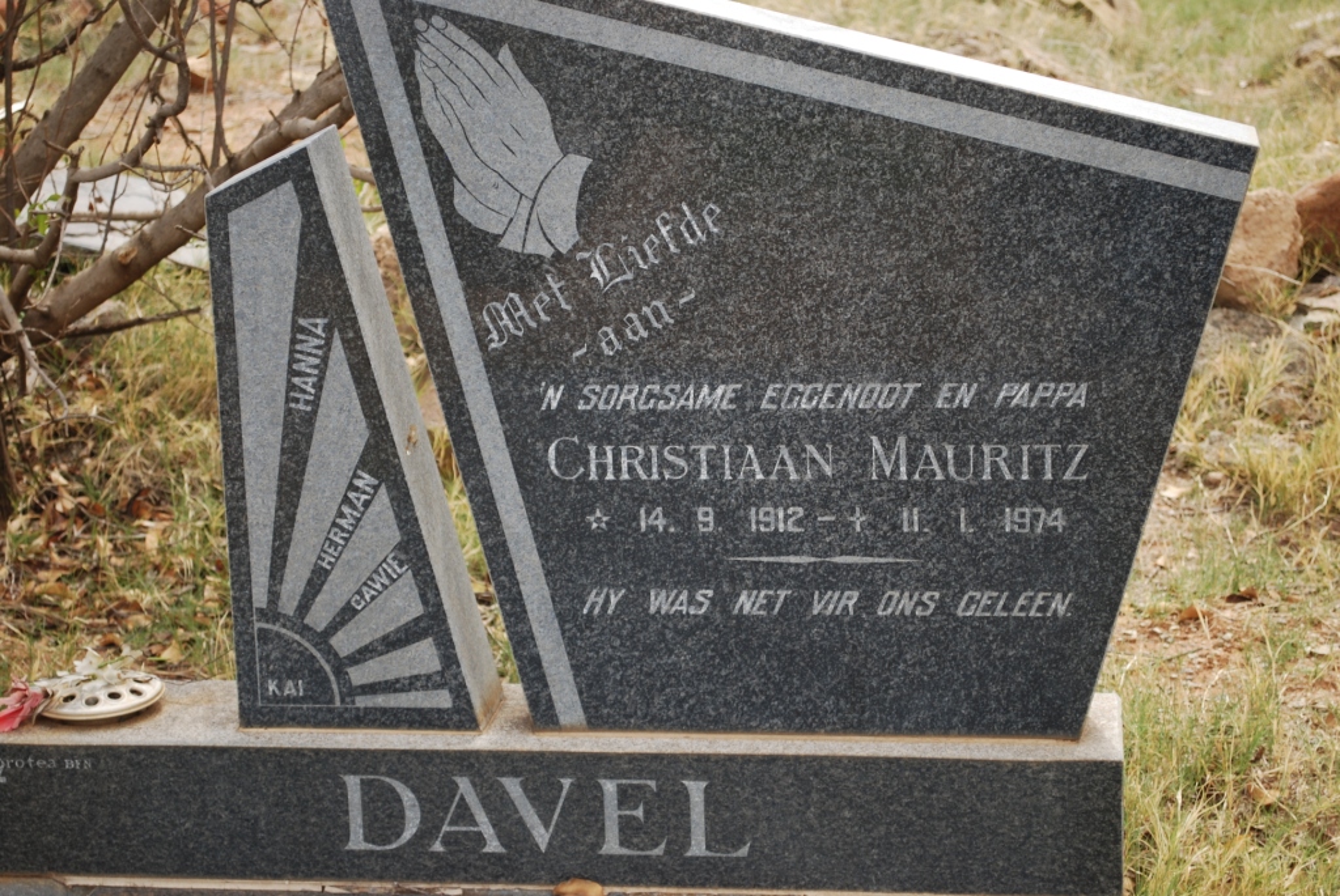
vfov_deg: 16.6
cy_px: 448
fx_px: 3074
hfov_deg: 24.6
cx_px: 670
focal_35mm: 82
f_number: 5.6
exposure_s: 1/125
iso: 125
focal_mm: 55
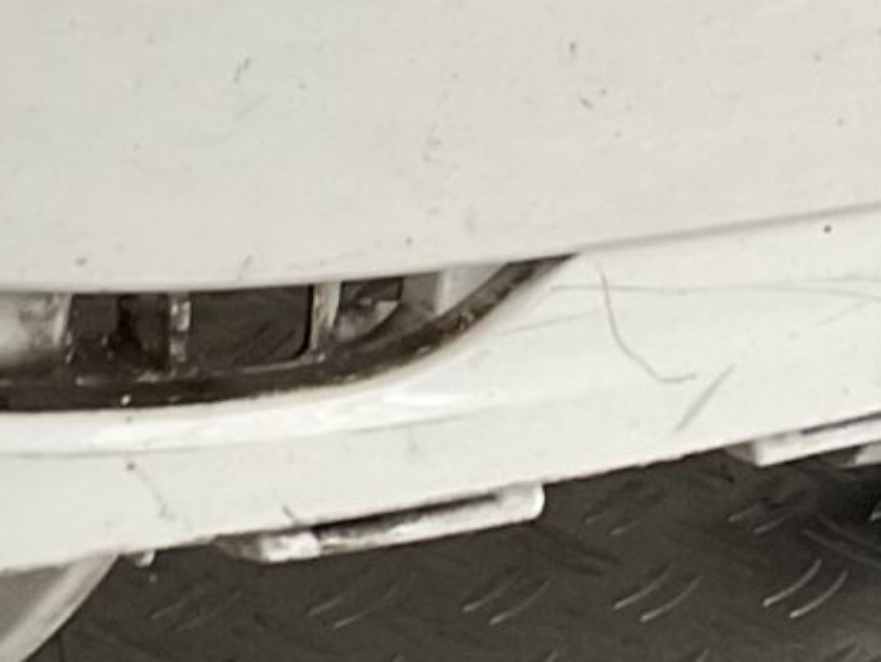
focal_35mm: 177
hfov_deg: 11.1
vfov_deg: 8.3
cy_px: -191
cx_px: 757
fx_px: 4509
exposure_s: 1/50
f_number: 1.8
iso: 50
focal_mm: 3
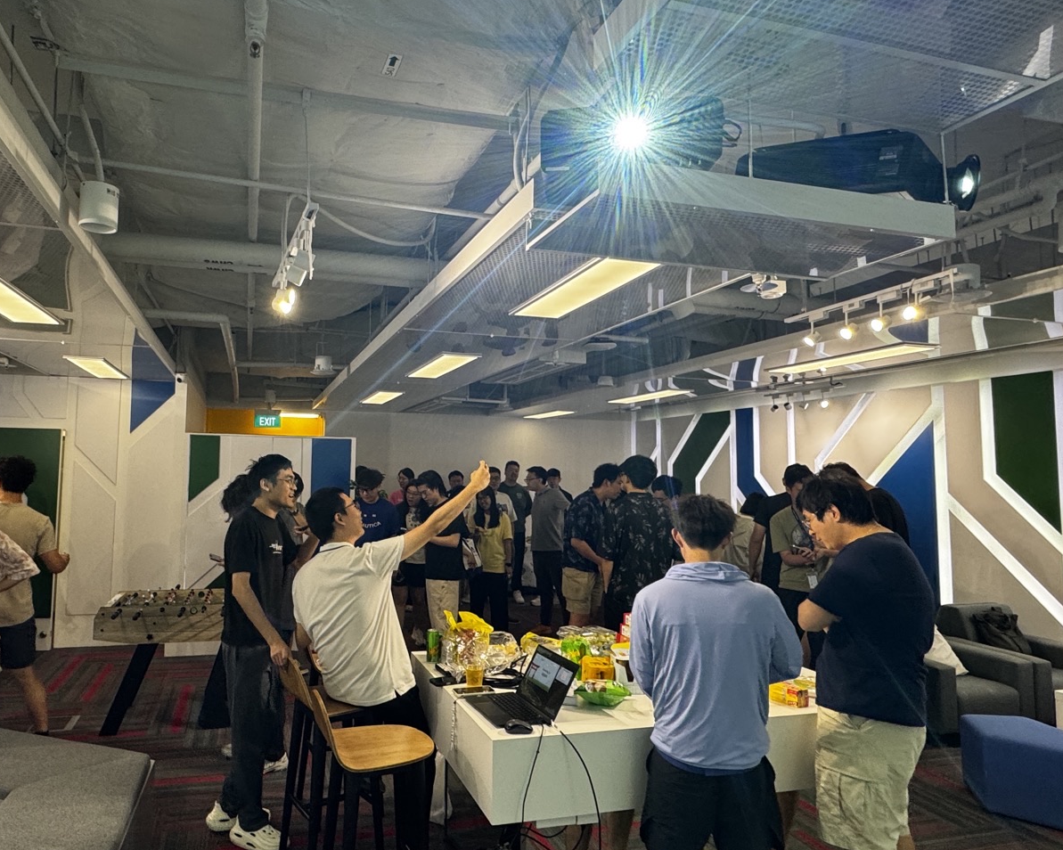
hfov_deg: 74.1
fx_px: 692
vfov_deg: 63.1
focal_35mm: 22
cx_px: 415
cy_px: 421
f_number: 2.2
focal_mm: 2.22
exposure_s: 1/90
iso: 200
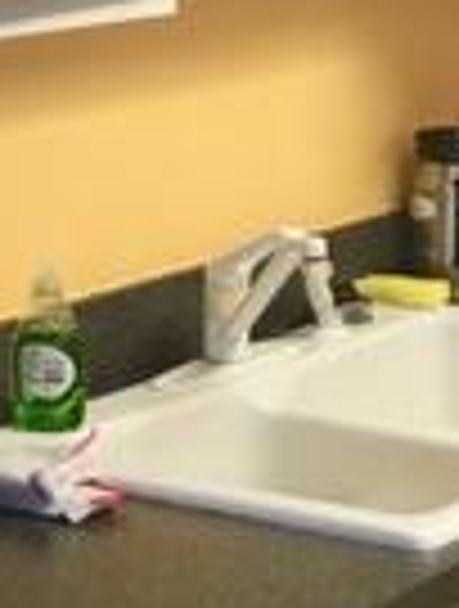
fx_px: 2411
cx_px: 198
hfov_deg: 10.9
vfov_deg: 14.4
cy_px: 288
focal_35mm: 137
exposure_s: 1/15
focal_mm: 4.15
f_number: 2.2
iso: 40
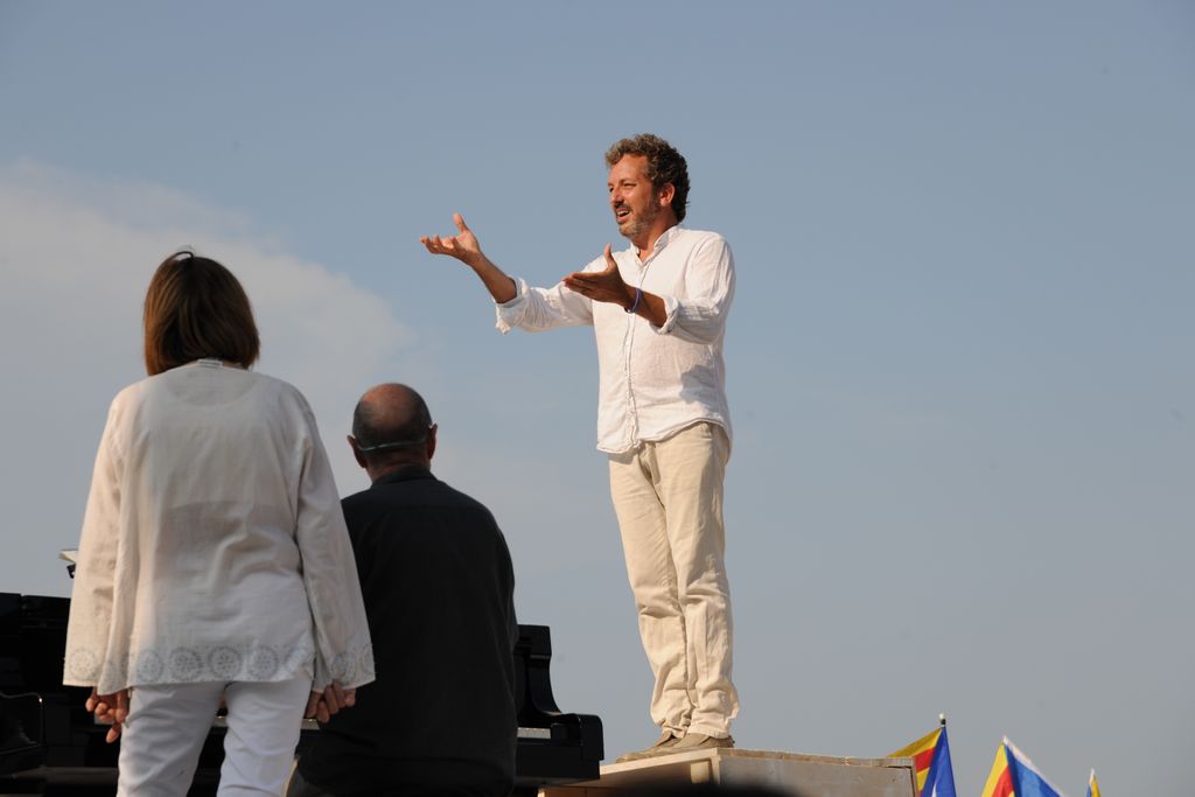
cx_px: 598
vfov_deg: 11.4
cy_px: 398
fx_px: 3984
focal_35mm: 120
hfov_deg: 17.1
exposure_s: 1/800
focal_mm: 120
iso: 250
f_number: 8
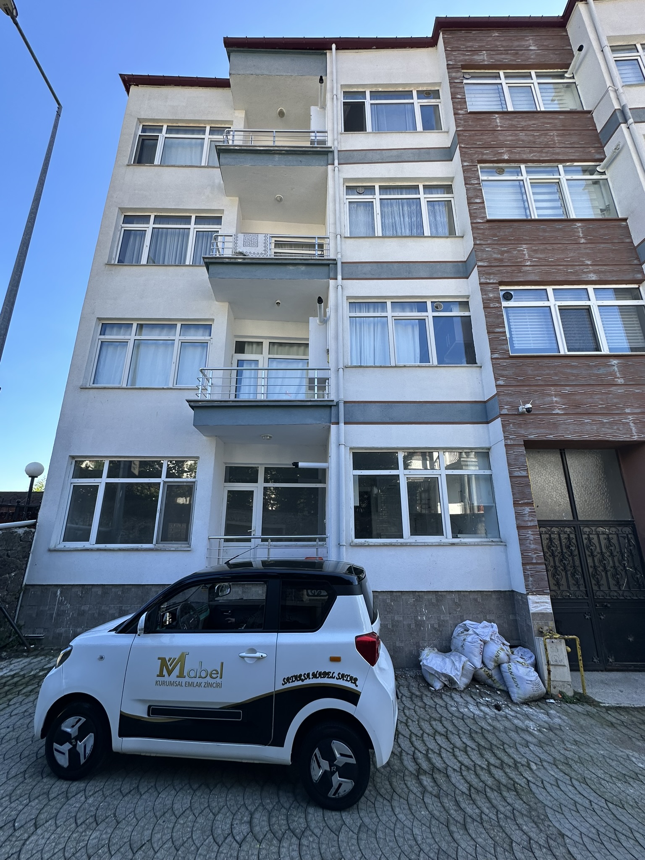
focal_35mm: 14
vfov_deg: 102.1
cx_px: 322
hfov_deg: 85.7
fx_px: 348
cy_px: 430
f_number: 2.2
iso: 40
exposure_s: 1/396
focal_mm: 2.22
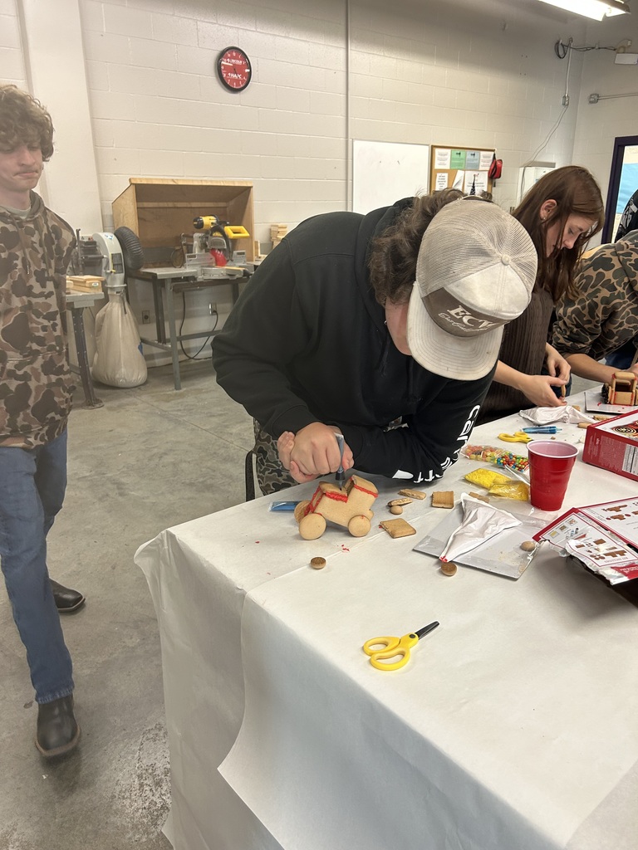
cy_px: 425
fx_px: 639
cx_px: 319
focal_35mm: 26
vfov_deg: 67.3
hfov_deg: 53.1
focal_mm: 5.7
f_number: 1.5
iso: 125
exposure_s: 1/60
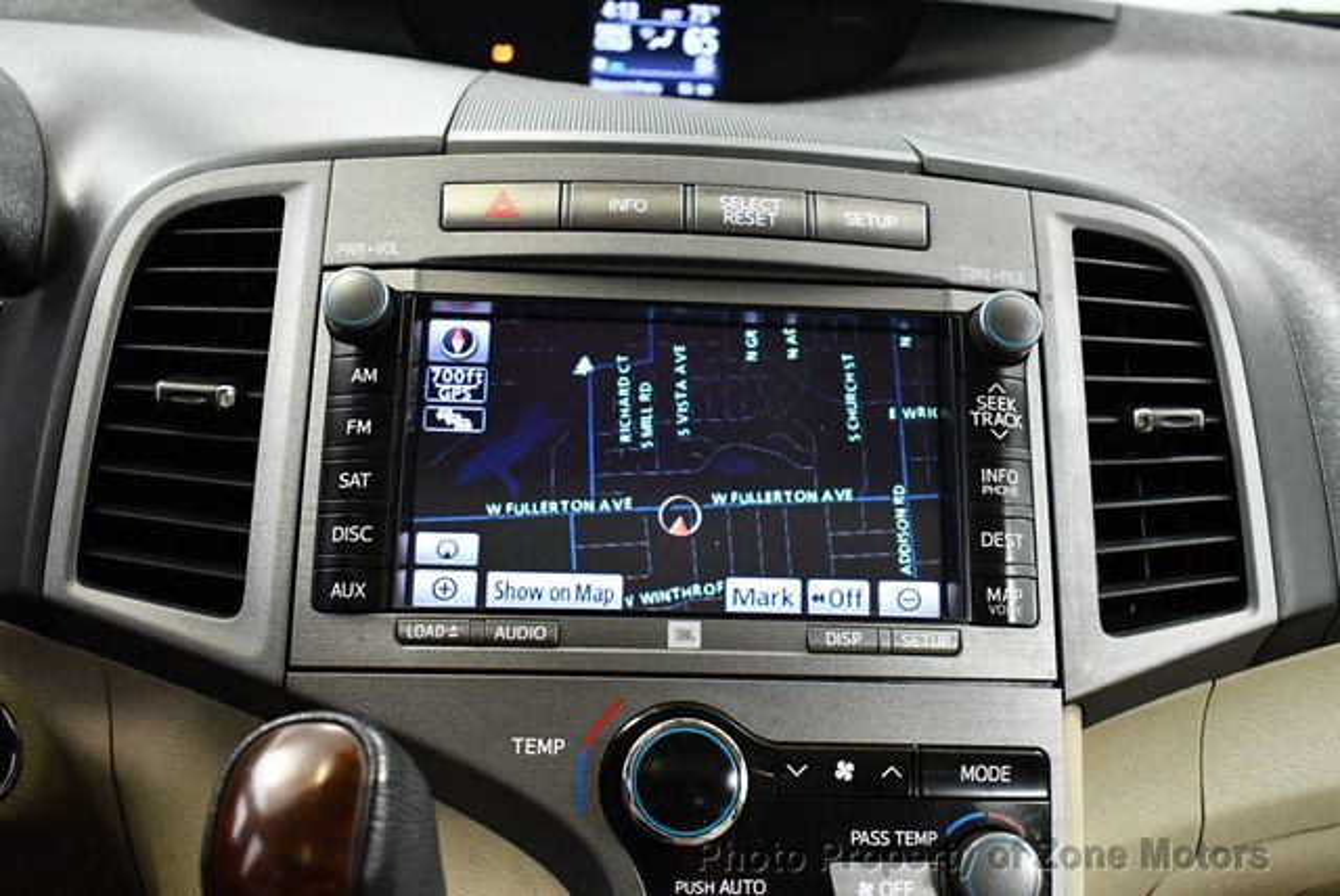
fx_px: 1341
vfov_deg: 36.9
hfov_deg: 53.1
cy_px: 448
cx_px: 670
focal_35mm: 36
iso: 3200
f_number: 3.5
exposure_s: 1/125
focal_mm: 18
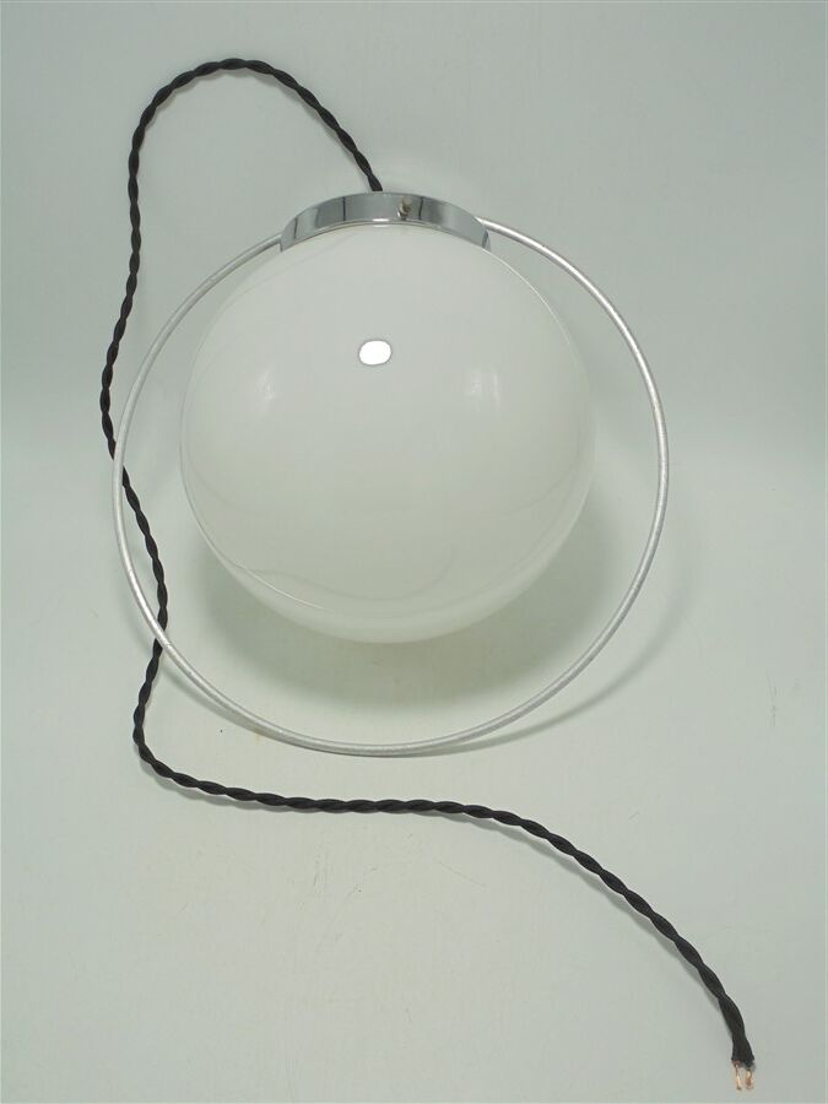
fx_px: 1084
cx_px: 414
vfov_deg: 54.0
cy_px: 552
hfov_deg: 41.8
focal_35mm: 34
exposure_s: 1/100
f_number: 4
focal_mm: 6.1
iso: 100
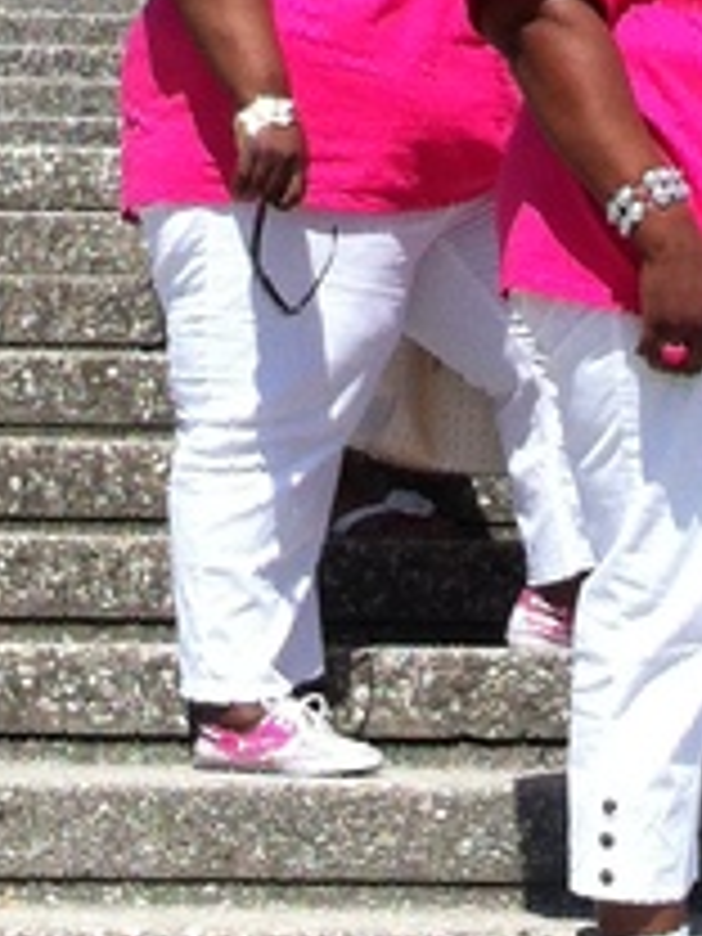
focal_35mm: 162
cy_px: 58
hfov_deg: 9.1
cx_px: 814
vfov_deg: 12.1
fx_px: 4380
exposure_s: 1/2514
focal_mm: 3.85
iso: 80
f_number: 2.8
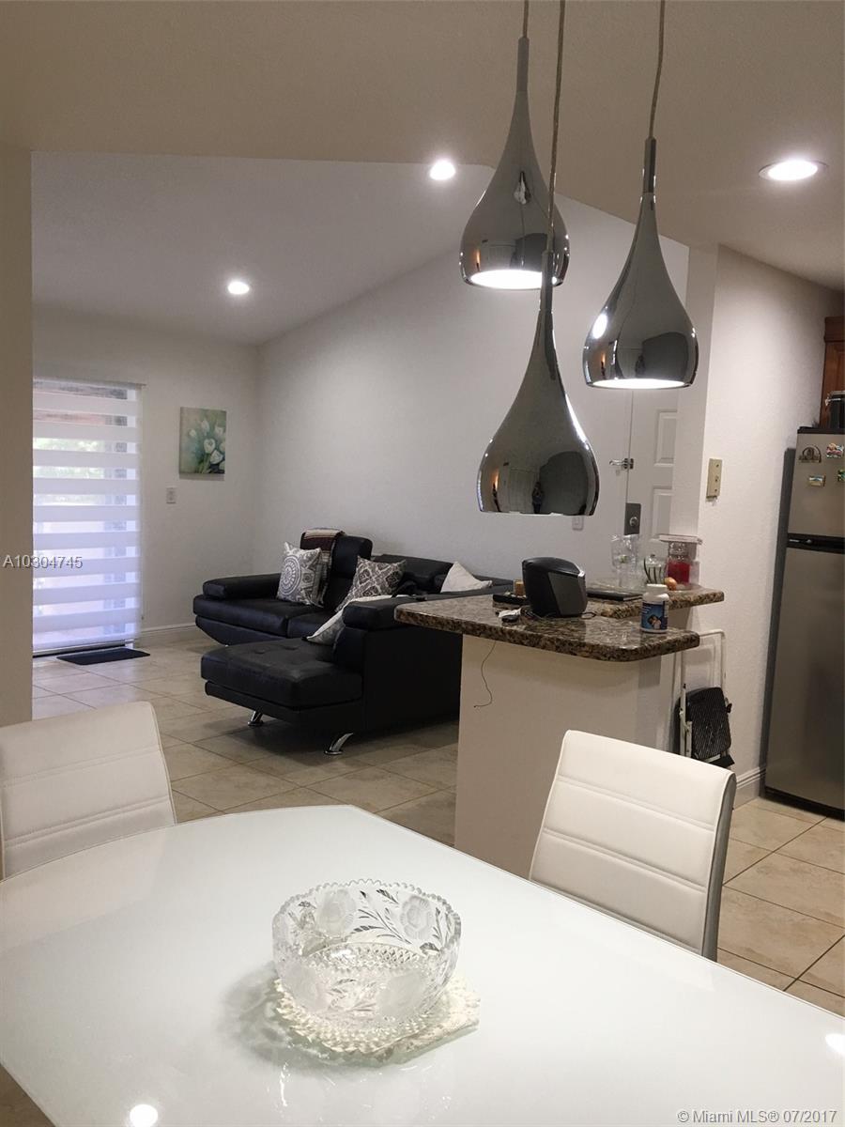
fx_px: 944
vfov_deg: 61.7
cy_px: 564
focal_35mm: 29
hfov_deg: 48.2
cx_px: 422
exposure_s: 1/30
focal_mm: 4.15
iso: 32
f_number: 2.2
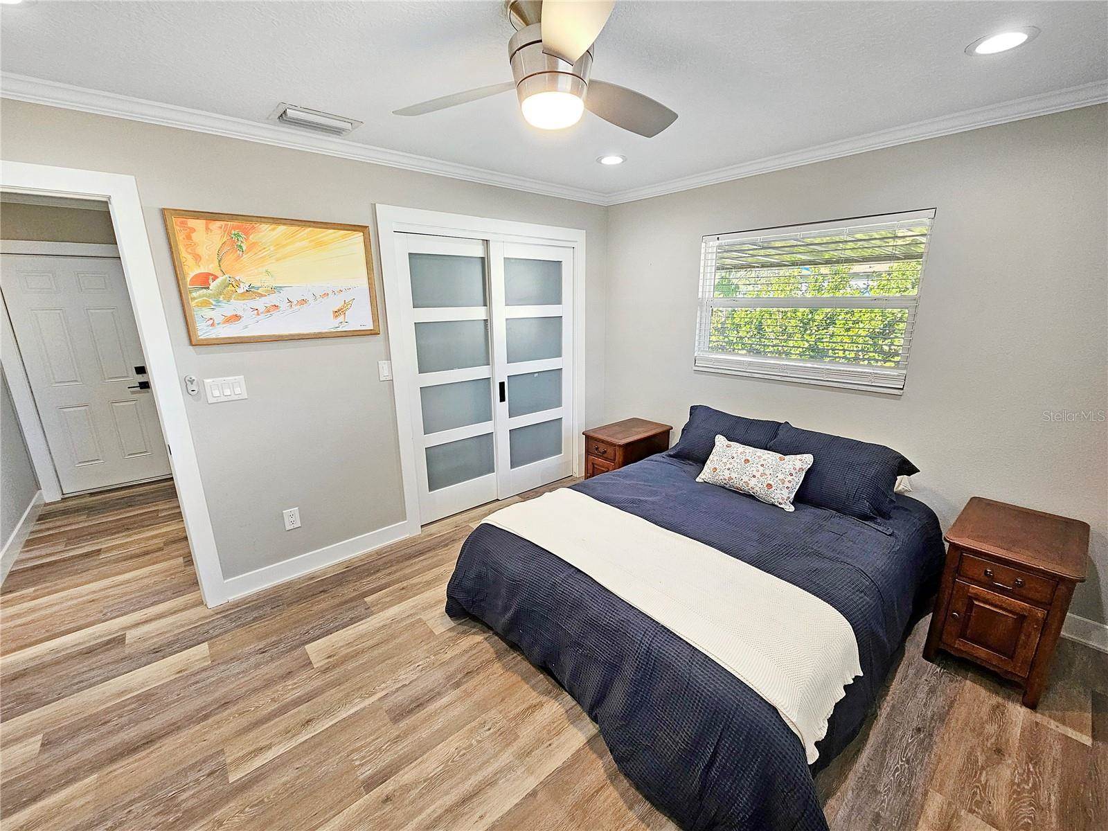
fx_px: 416
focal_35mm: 13
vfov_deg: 89.9
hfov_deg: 106.2
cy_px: 416
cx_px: 554
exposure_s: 1/60.2
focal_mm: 2.2
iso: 100
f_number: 2.2
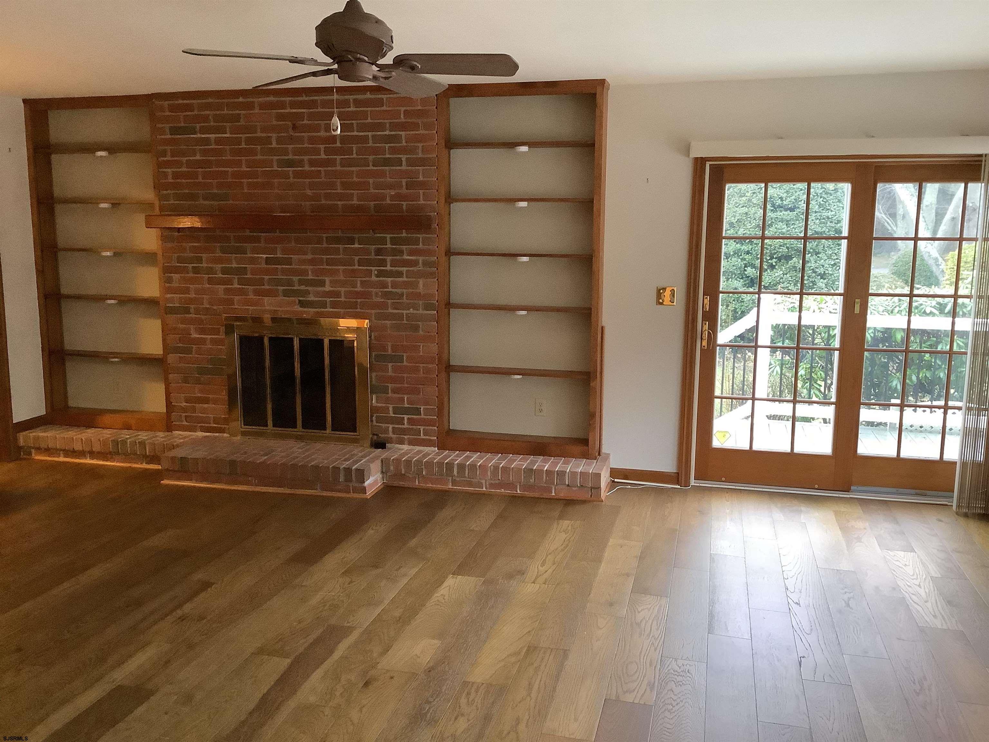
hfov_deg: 58.4
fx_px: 886
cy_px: 371
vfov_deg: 45.4
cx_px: 494
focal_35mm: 31
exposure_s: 1/40
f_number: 2.4
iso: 400
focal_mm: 3.3
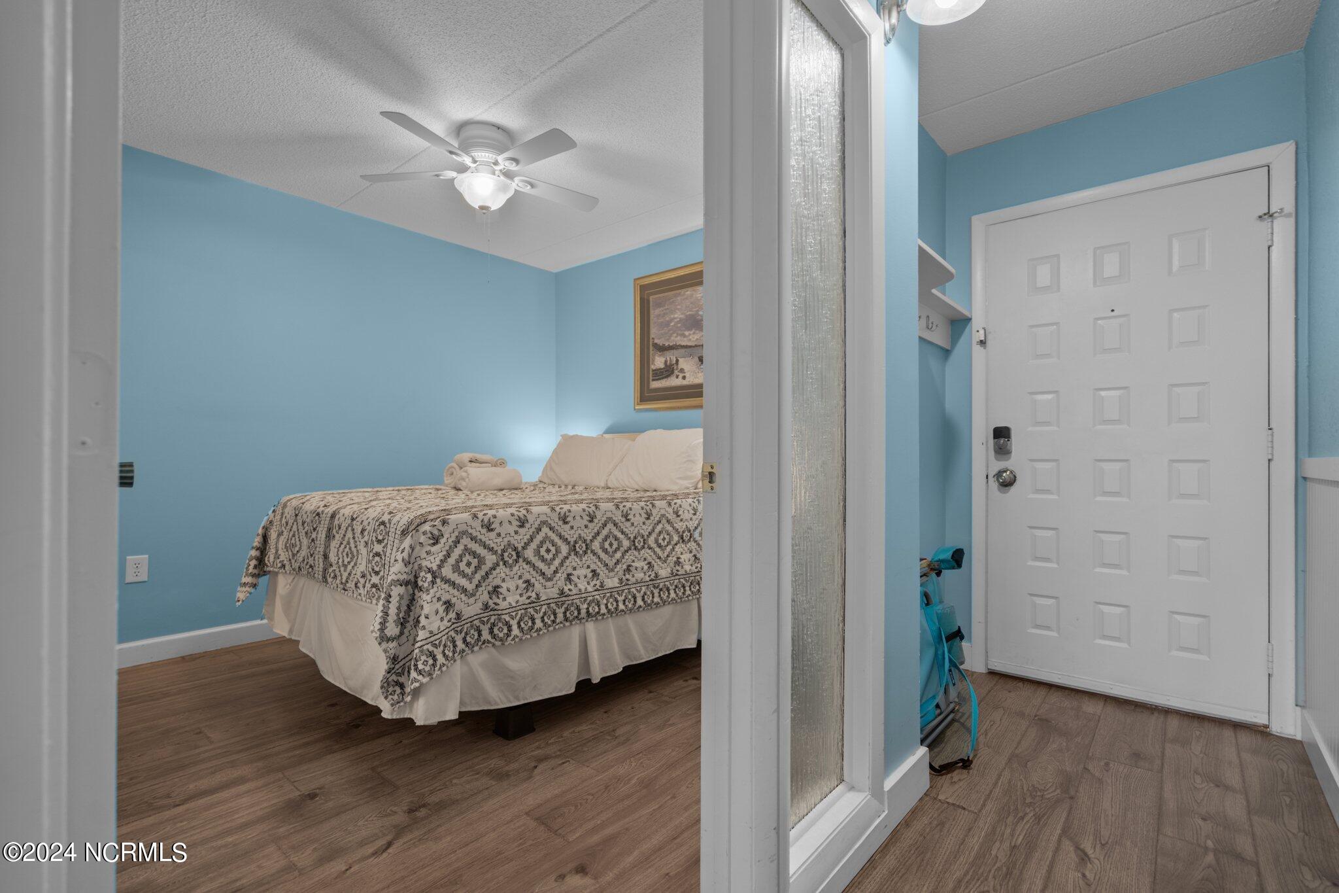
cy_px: 446
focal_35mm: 16
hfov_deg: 96.7
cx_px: 670
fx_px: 595
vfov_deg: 73.7
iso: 250
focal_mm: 16
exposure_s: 1/2.5
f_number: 4
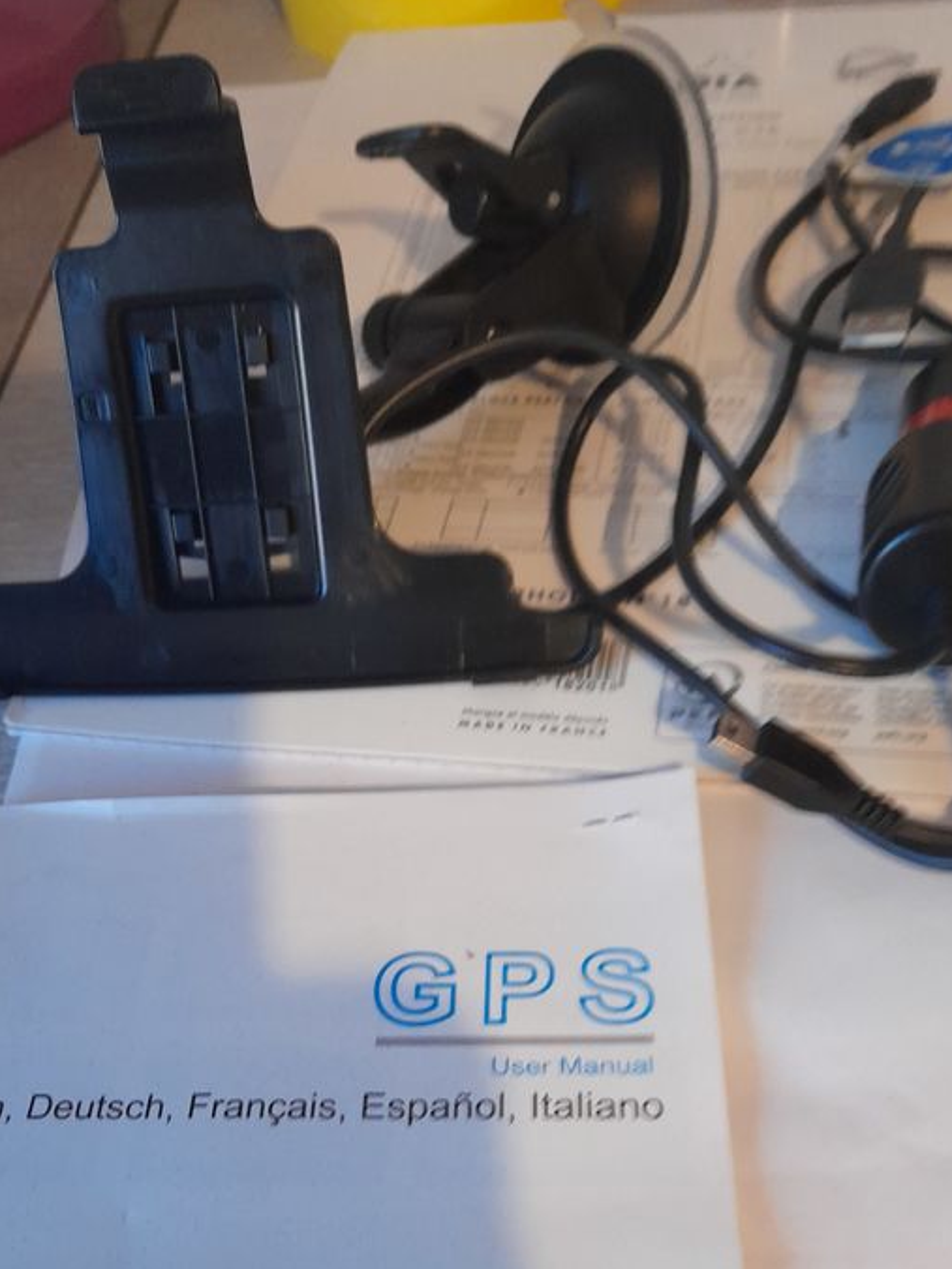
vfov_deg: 49.1
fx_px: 1357
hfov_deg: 38.6
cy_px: 864
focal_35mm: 37
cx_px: 400
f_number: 2
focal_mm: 4.6
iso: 400
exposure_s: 1/25
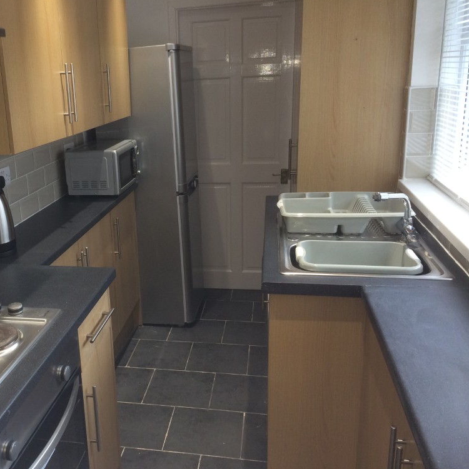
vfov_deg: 47.2
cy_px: 232
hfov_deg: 46.4
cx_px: 153
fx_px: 536
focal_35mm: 35
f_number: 2.2
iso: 80
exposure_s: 1/33
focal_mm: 4.15
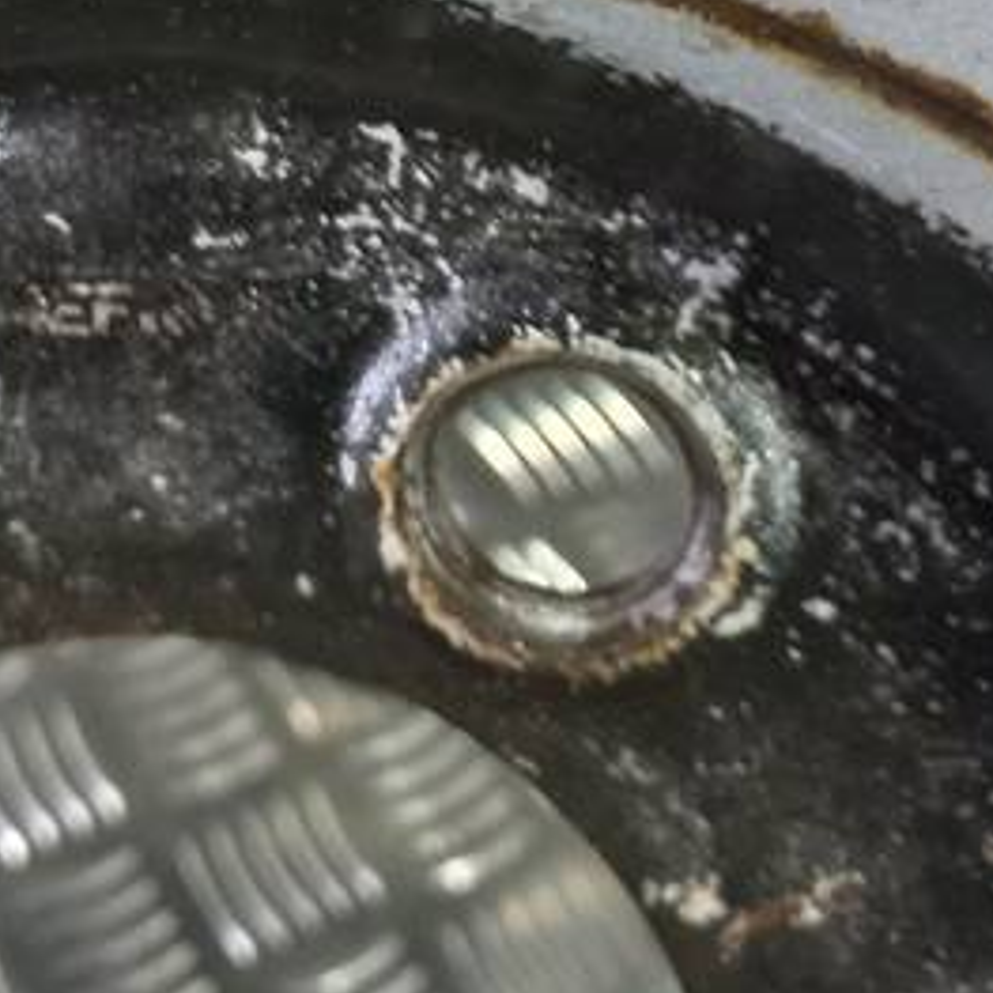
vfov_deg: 18.8
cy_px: -264
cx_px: 76
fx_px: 2791
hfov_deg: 19.7
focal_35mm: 86
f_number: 1.8
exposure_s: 1/50
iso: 200
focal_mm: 4.6
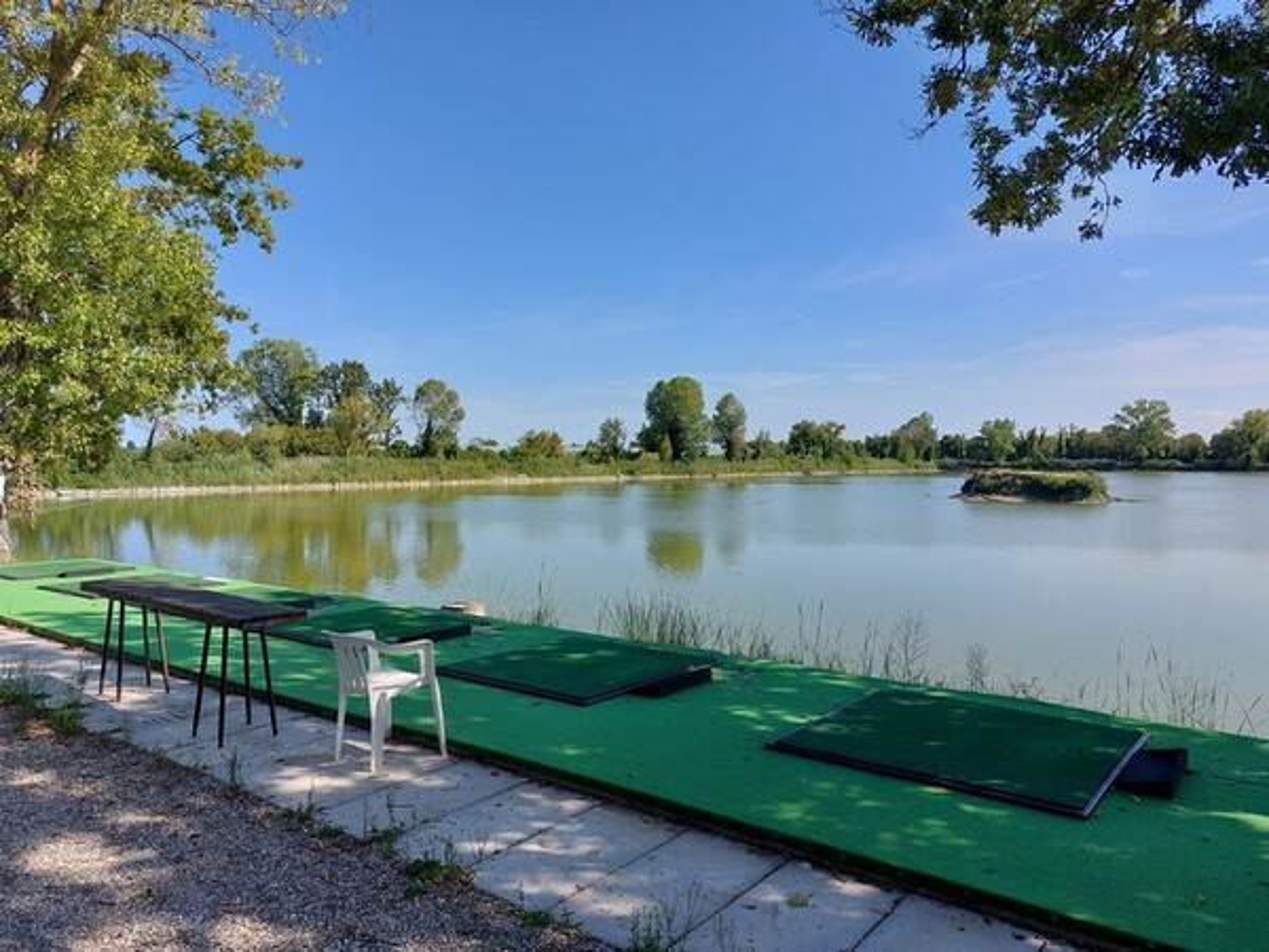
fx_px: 916
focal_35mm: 25
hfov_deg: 69.4
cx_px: 634
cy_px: 476
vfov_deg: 54.9
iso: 25
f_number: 1.8
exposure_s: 1/863
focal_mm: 5.23
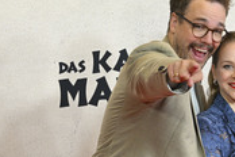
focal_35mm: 194
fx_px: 1266
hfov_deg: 10.6
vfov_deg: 7.1
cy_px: 160
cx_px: 191
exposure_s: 1/160
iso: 800
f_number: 5.6
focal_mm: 75
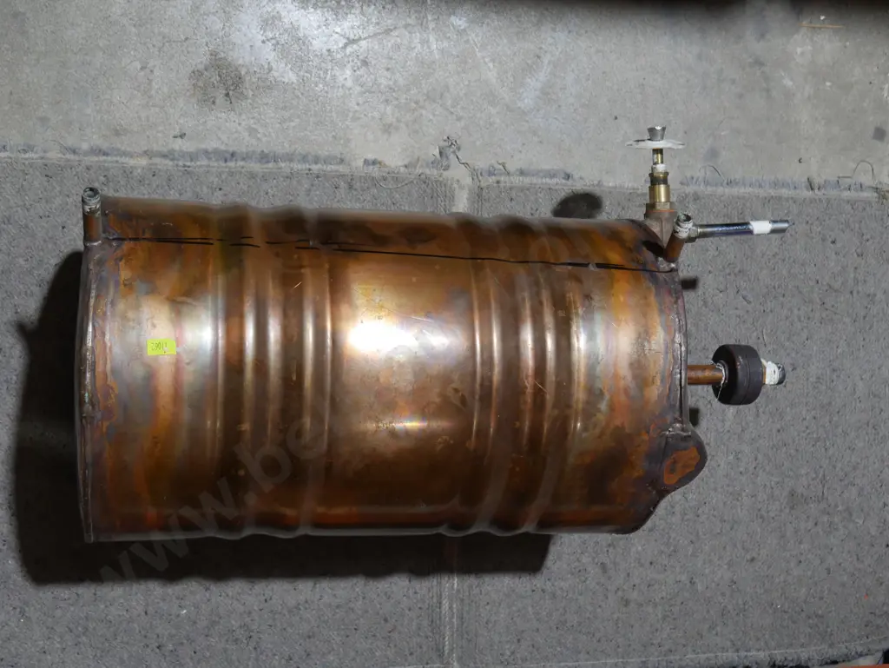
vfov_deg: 31.5
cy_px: 334
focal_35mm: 46
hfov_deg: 41.2
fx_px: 1182
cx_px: 444
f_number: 5.1
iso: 500
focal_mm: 23
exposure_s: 1/60
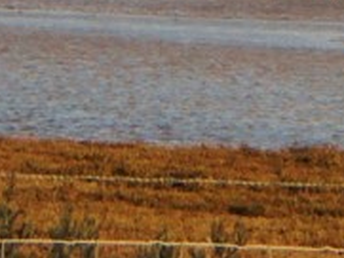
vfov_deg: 1.3
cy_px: -573
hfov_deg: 1.8
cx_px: 433
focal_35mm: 1104
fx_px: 10978
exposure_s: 1/250
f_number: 6.5
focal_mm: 27.6
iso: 100
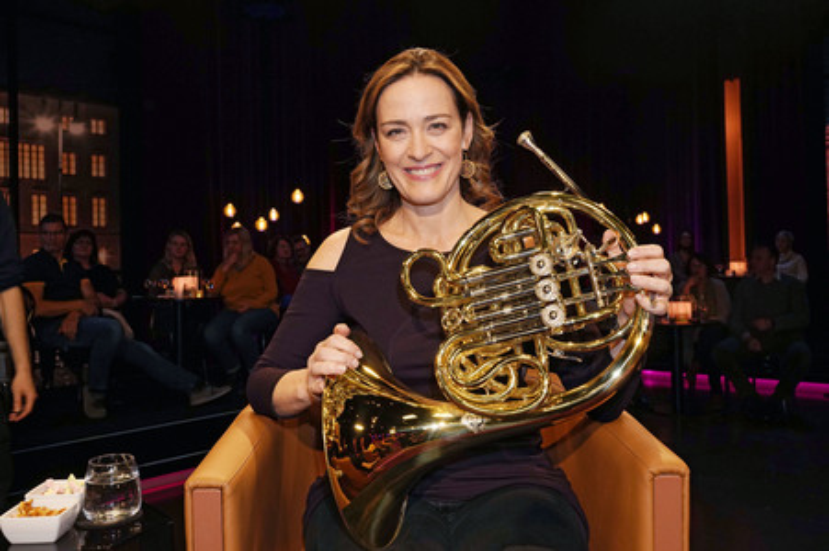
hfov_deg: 58.8
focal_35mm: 32
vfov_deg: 41.1
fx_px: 736
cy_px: 276
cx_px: 414
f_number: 8
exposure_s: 1/60
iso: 1250
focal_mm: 32
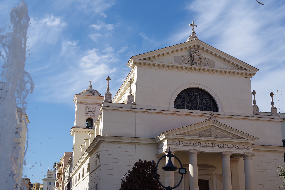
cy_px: 95
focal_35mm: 50
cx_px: 142
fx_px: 396
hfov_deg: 39.6
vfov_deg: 27.0
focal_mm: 50
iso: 100
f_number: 3.5
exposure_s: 1/1250
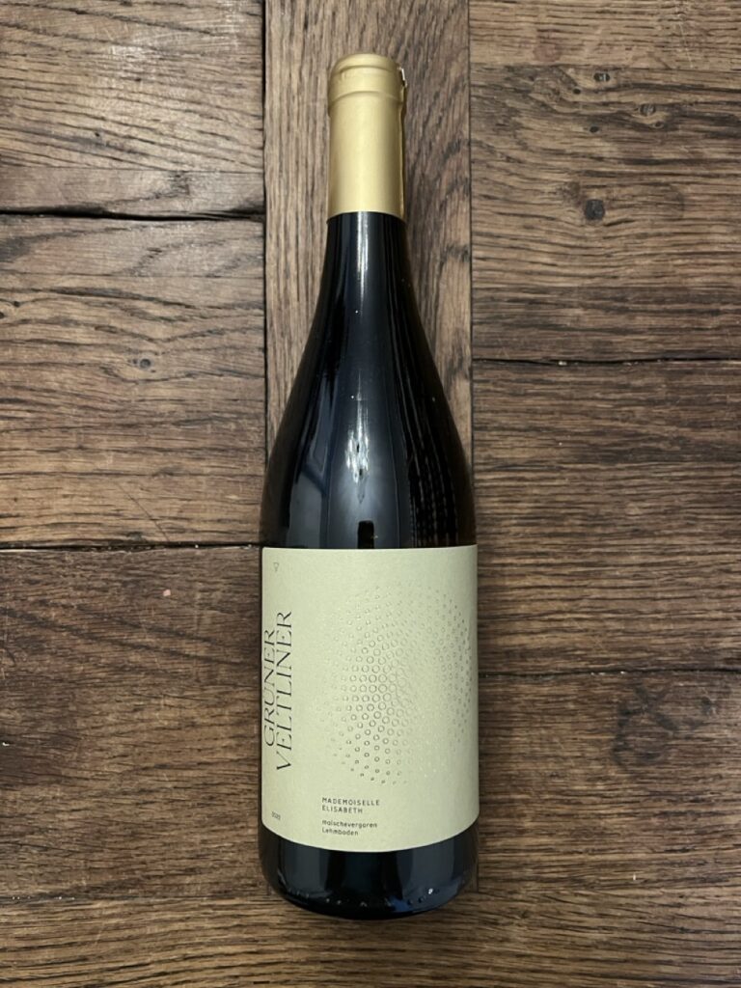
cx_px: 370
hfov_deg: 53.1
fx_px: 742
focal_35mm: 26
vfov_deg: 67.3
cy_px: 494
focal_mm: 5.1
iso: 400
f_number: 1.6
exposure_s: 1/33
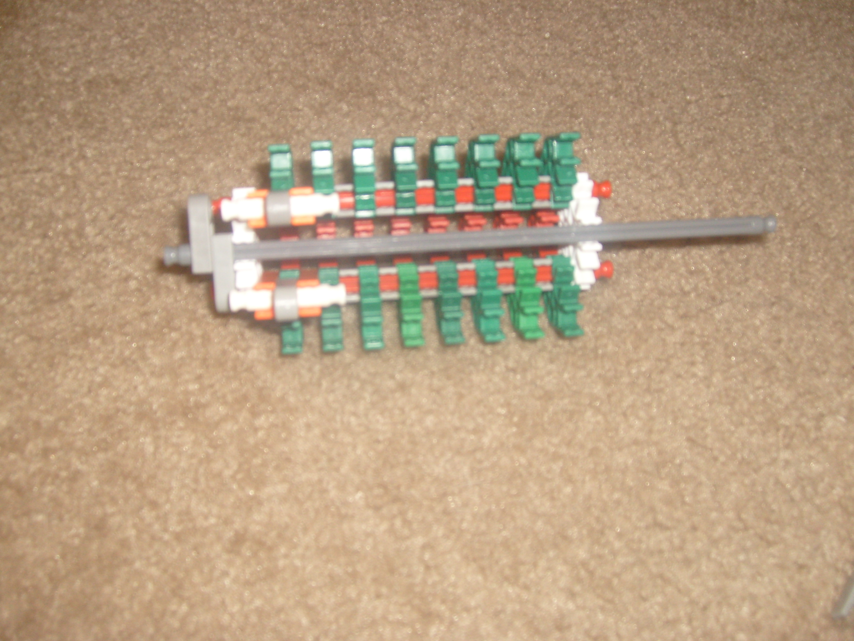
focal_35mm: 35
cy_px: 320
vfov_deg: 40.7
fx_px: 863
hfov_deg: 52.6
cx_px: 427
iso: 100
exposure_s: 1/45
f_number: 2.8
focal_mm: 5.8
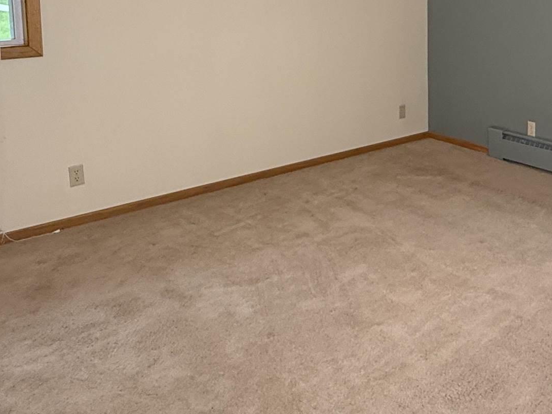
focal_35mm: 40
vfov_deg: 33.9
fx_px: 638
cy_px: 37
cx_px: 474
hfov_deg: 43.6
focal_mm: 2.22
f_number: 2.2
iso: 200
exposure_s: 1/60
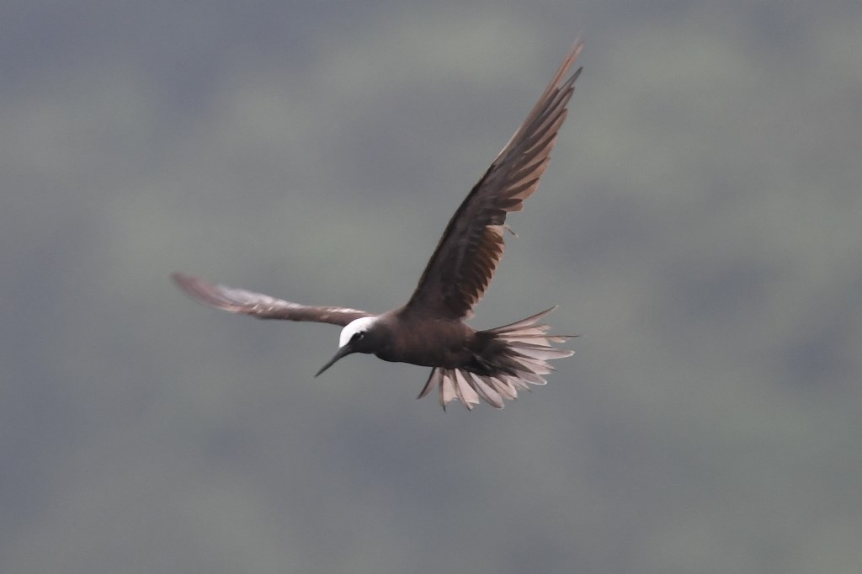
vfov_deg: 2.2
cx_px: 431
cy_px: 287
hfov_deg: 3.3
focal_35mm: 630
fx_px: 15079
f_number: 5.6
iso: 500
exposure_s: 1/640
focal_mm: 420
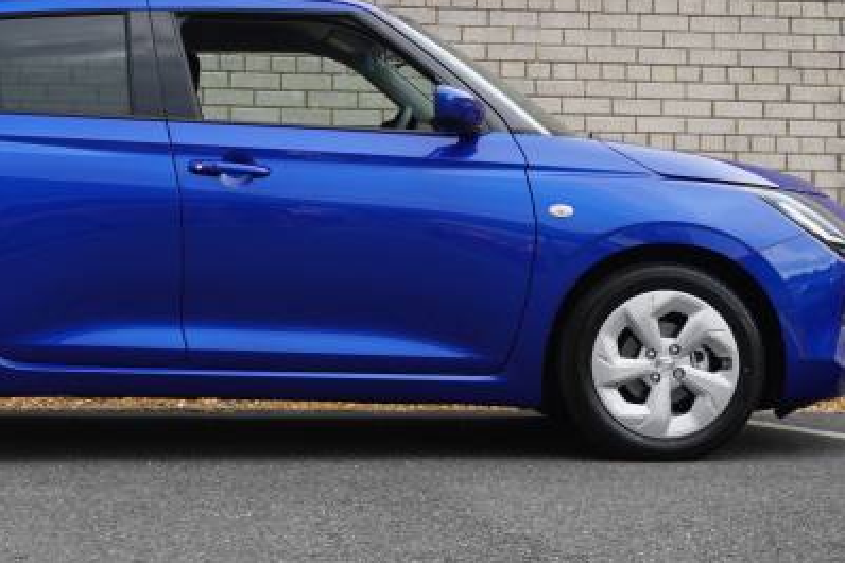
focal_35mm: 82
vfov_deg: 16.6
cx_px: 304
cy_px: 204
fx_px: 1924
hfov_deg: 24.7
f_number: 4.5
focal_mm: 34
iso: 320
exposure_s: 1/200
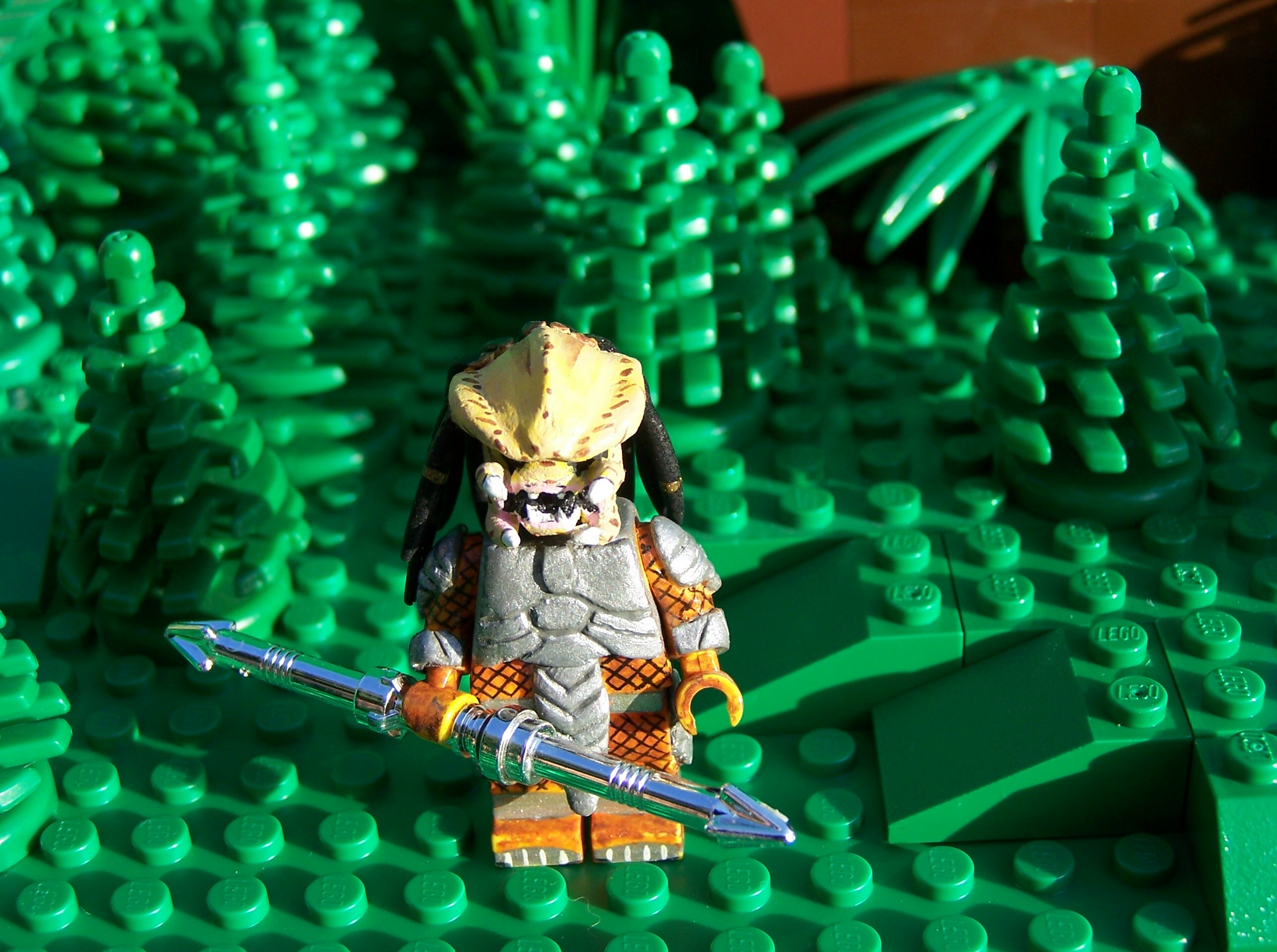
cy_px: 476
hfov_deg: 32.8
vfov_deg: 24.7
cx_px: 638
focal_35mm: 59
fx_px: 2172
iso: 80
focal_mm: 9.8
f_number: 3.1
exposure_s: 1/400
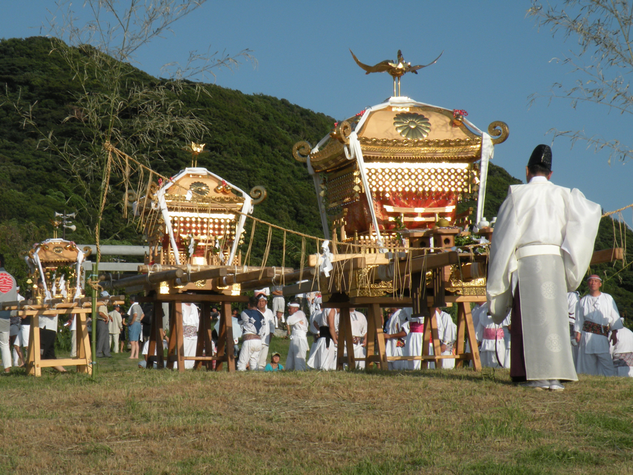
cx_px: 316
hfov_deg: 19.4
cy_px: 238
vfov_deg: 14.6
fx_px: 1847
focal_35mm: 101
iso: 64
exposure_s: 1/258
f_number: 8
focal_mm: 17.9
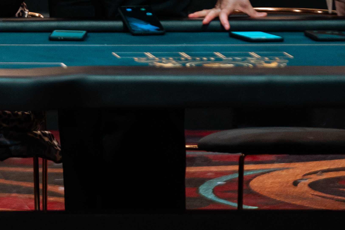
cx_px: -132
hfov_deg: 4.5
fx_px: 4370
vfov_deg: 3.0
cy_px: -151
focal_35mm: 456
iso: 1600
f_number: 2.8
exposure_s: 1/200
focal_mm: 123
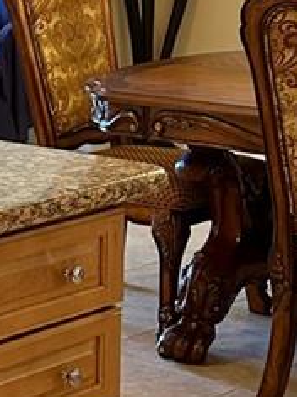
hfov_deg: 10.3
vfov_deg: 14.8
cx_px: -300
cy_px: 160
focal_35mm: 133
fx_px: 1523
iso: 200
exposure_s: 1/60
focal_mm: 5.7
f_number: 1.5
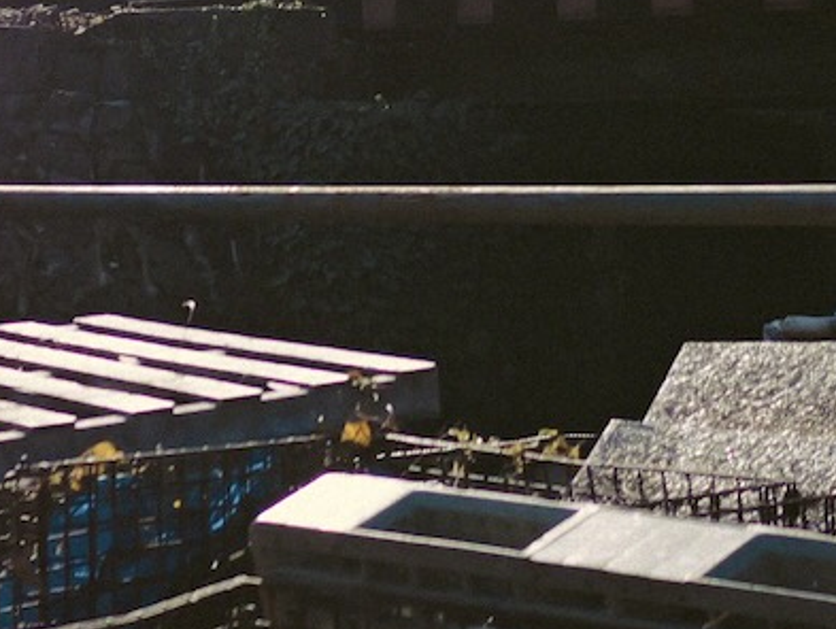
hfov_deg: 16.0
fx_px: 2951
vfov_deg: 11.7
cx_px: 174
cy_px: -280
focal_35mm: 122
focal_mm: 15
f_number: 1.7
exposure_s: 1/4000
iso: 100
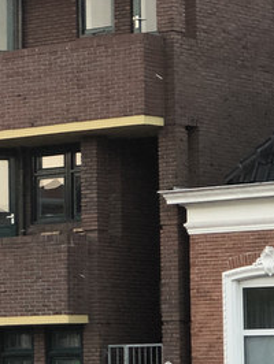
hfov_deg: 7.4
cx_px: -48
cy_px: 85
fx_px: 2107
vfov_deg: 9.9
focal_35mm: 200
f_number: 2.8
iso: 64
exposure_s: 1/100
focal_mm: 6.6
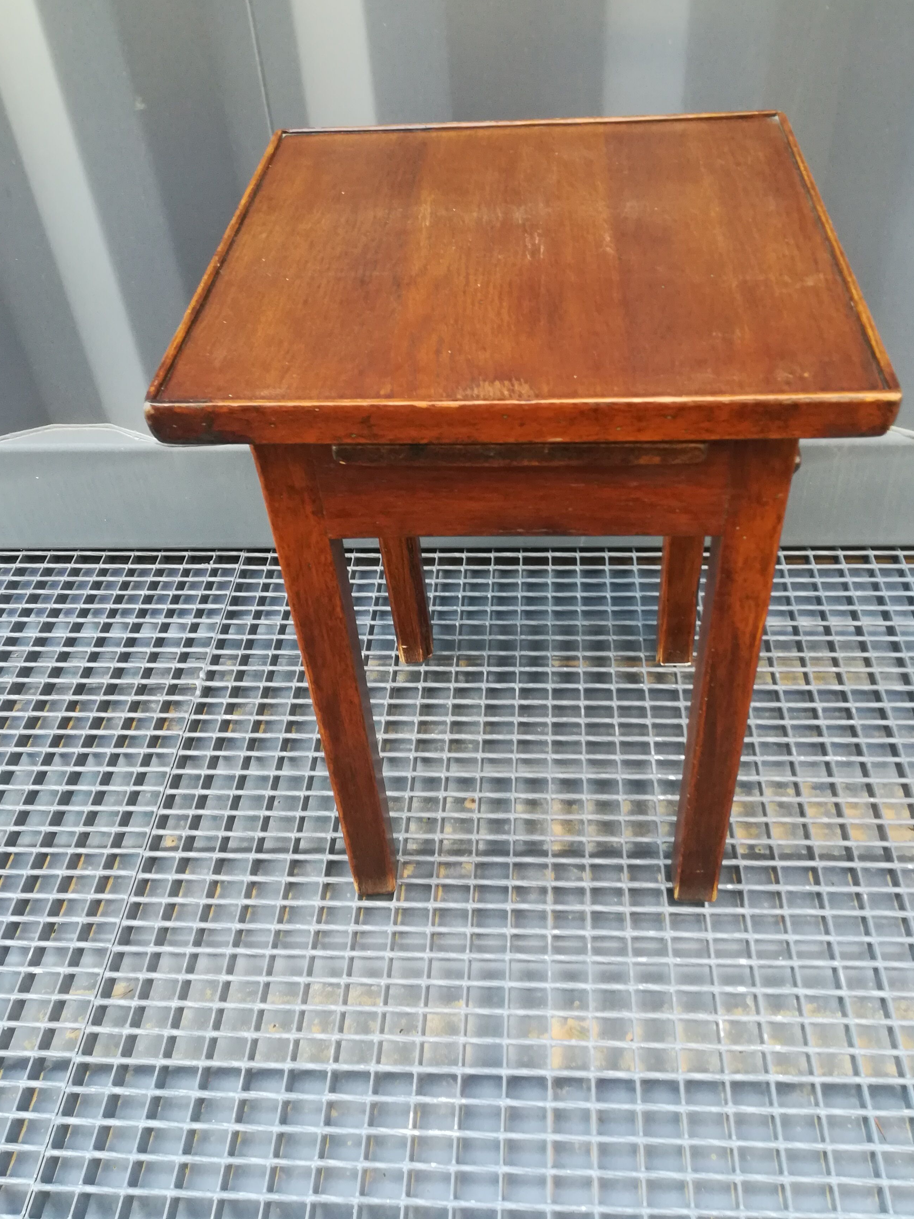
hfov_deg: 46.8
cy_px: 567
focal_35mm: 30
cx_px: 492
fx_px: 1056
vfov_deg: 59.9
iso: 200
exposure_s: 1/33.3
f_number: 2.2
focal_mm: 3.83
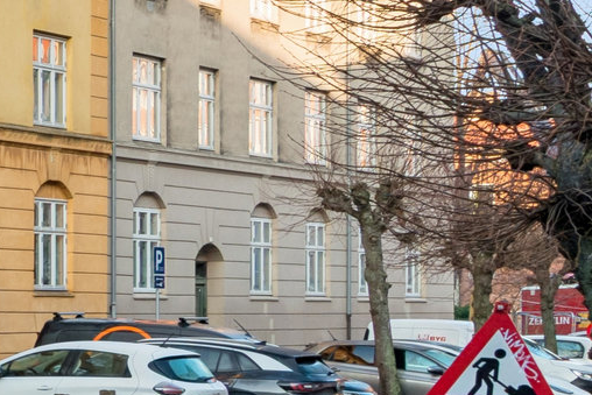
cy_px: 326
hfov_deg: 12.6
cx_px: -904
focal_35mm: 118
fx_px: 1941
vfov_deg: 11.6
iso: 200
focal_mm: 20
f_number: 10
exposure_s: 1/60
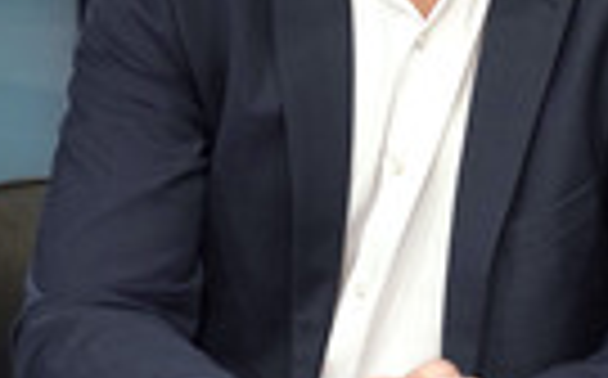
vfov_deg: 10.9
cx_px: 772
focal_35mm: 119
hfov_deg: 16.6
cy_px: 22
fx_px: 1969
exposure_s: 1/200
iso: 2000
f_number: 5.6
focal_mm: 35
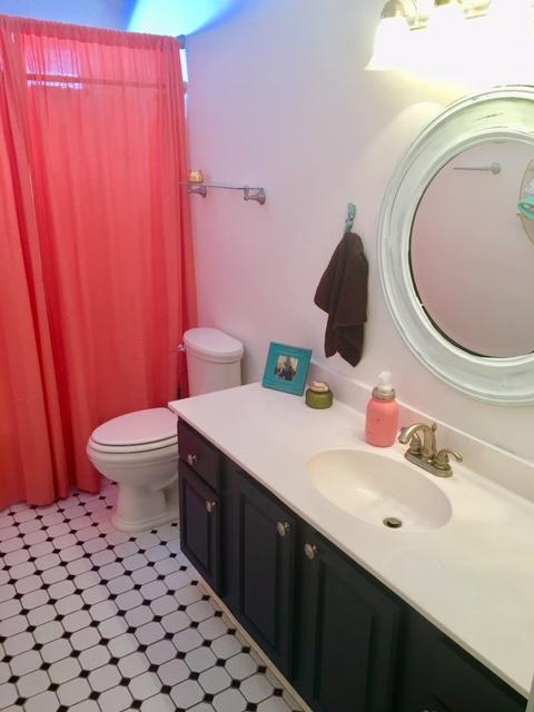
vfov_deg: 61.7
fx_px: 596
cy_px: 356
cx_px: 267
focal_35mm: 29
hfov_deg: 48.2
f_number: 2.2
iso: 25
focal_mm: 4.15
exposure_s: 1/15
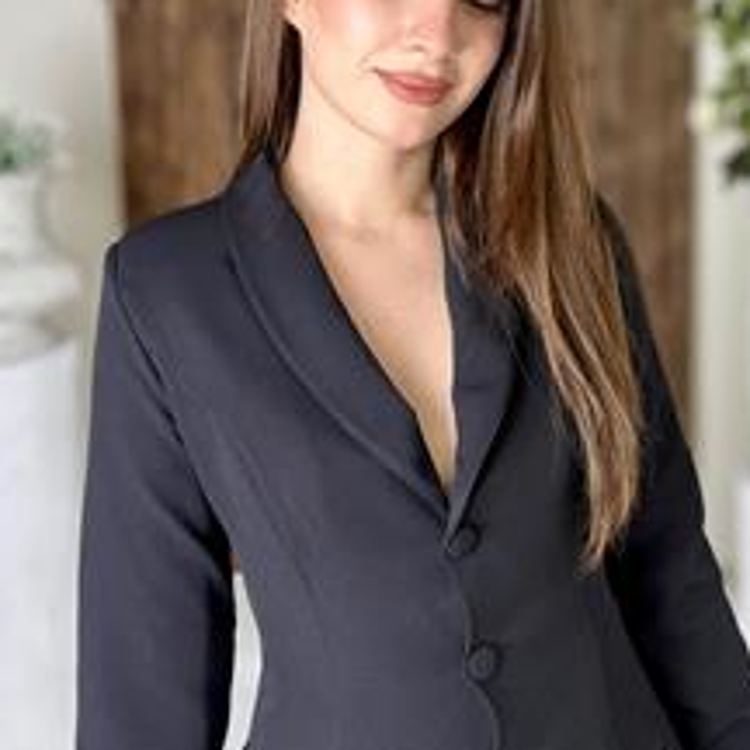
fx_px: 1201
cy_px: 247
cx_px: 427
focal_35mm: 49
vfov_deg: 34.3
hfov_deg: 34.6
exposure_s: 1/100
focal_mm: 2.69
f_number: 1.9
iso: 50
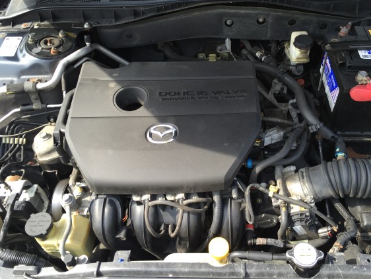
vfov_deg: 42.9
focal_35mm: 33
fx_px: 354
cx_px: 207
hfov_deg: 55.2
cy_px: 124
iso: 32
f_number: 2.2
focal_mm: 4.15
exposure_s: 1/176
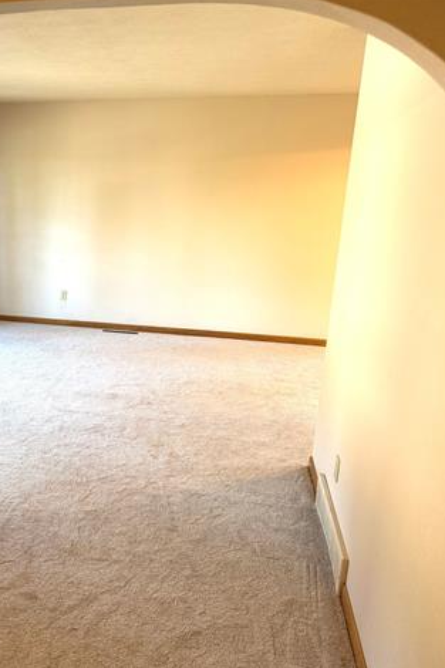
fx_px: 631
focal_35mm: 34
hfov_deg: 35.9
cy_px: 332
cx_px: 23
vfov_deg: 55.8
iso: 160
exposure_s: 1/60
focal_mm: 6.76
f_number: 1.78
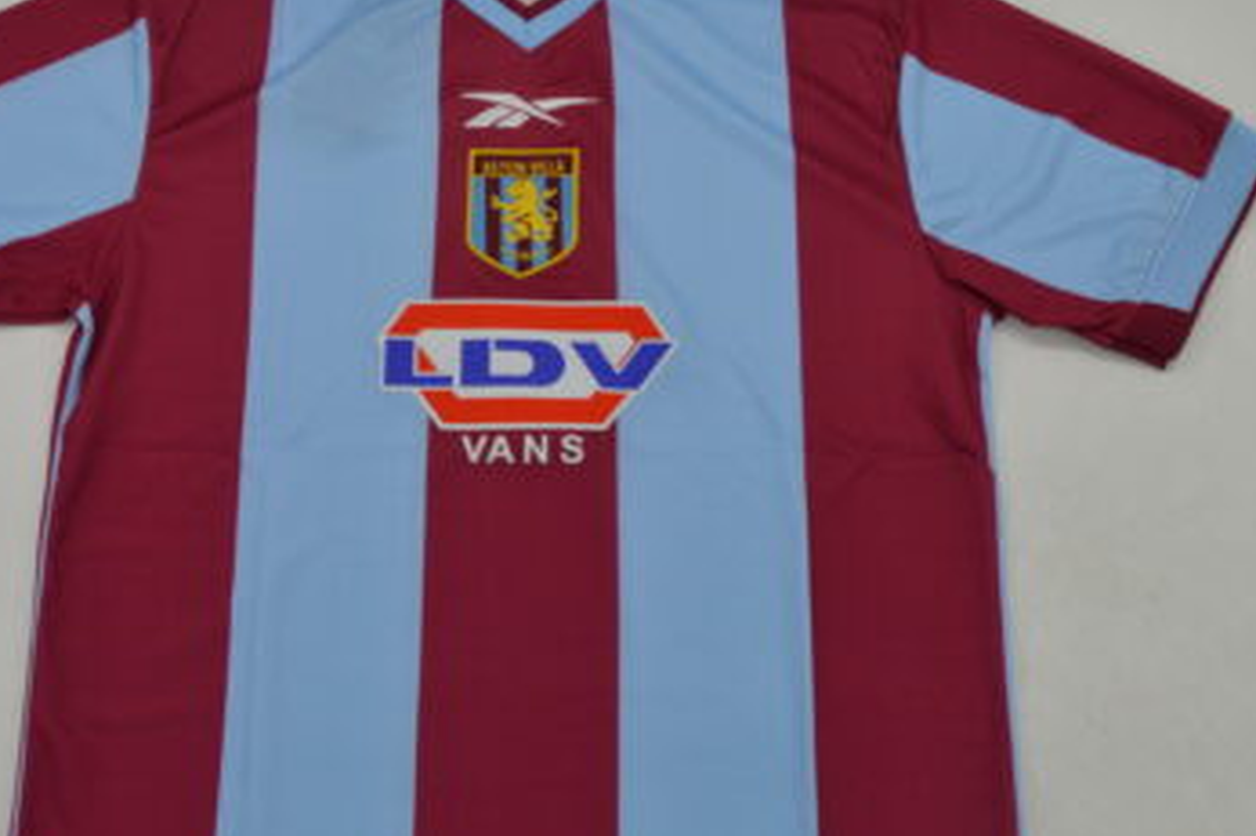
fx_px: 1988
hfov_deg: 35.0
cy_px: 537
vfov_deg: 23.7
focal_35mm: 57
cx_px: 514
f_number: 10
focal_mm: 22
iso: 400
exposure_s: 1/200
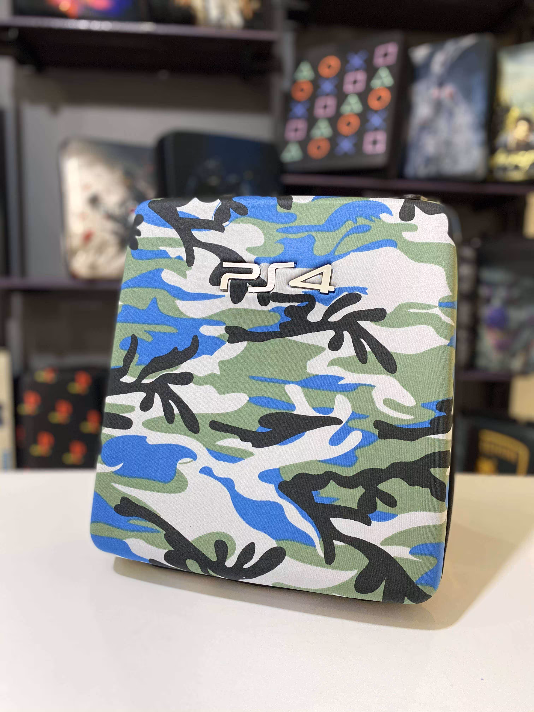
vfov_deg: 67.3
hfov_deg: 53.1
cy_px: 356
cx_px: 267
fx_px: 535
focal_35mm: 26
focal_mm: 4.25
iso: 160
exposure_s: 1/50
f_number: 1.8
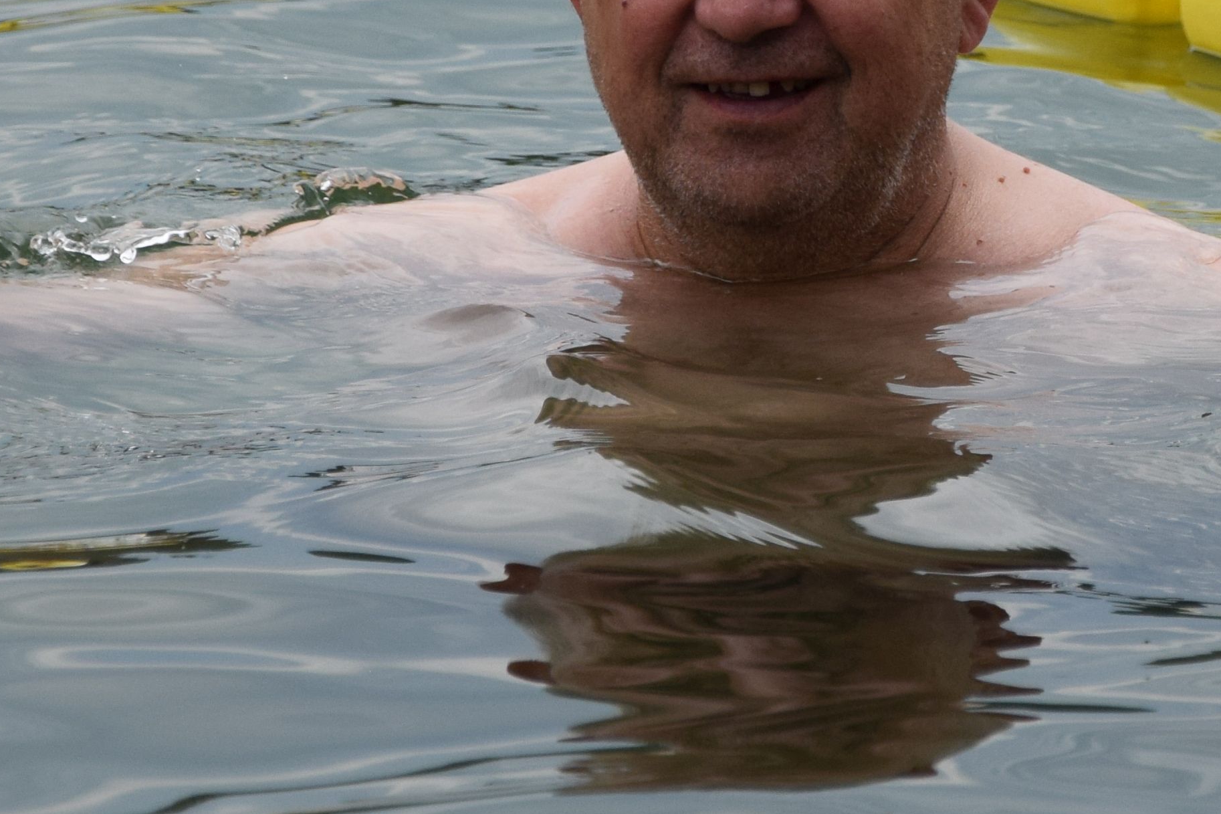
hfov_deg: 4.0
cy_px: 19
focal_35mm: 518
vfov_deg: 2.7
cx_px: 878
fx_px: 17554
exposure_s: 1/1600
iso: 400
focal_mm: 105
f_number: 6.3
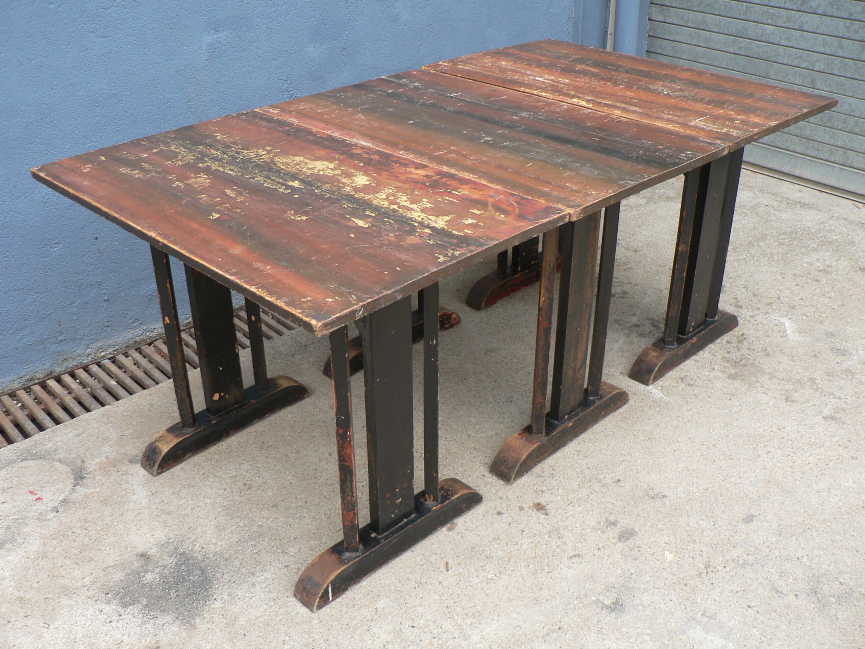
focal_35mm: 36
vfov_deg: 39.7
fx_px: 900
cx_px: 432
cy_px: 324
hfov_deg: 51.4
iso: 80
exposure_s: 1/125
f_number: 2.8
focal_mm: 6
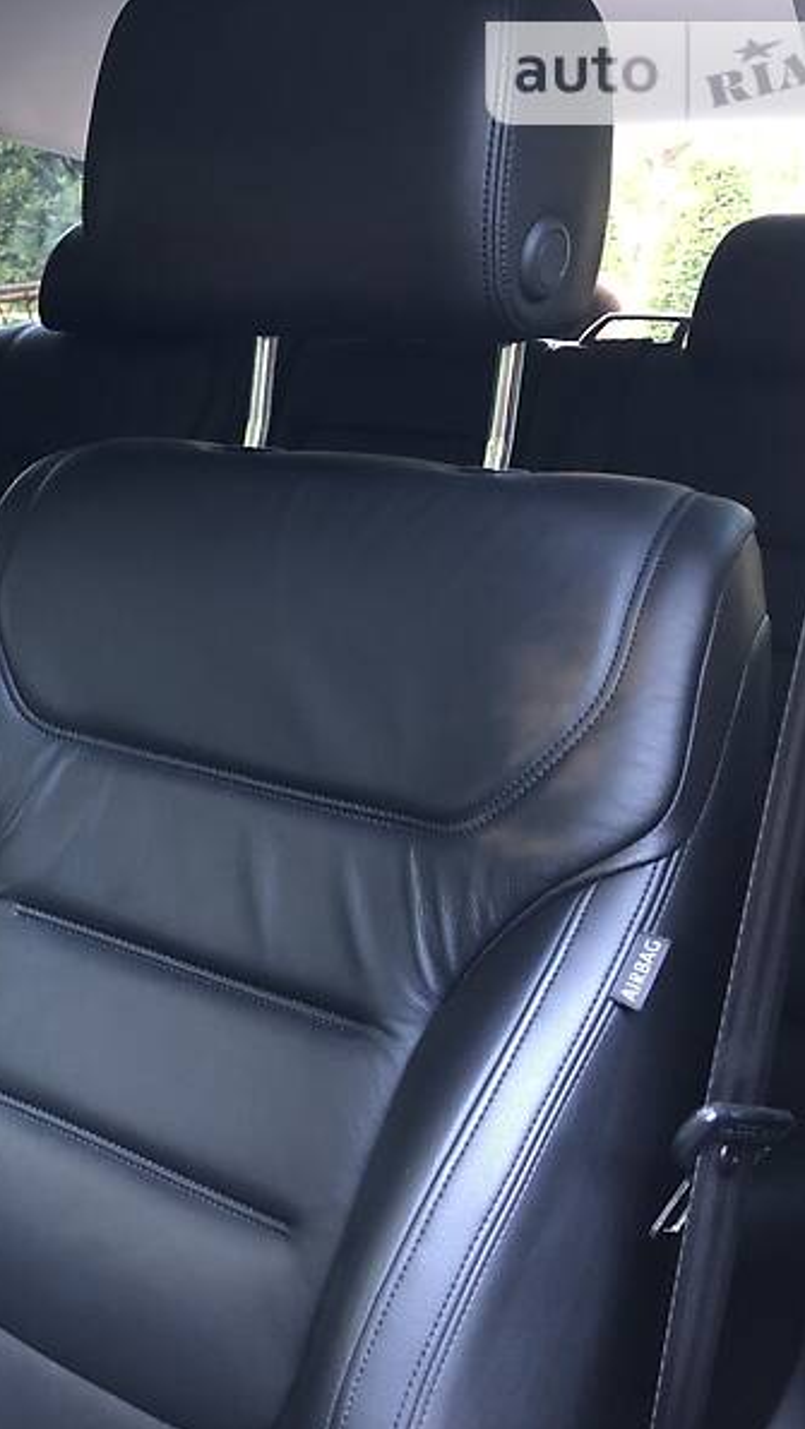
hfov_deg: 26.6
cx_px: -94
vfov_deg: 49.4
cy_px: 713
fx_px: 1555
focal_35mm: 41
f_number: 1.8
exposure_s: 1/9
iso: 100
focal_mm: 4
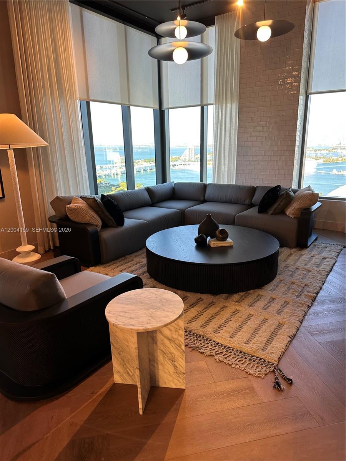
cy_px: 230
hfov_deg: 56.8
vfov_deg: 71.6
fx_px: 320
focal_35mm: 24
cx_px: 173
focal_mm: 6.86
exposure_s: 1/120
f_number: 1.78
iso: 80
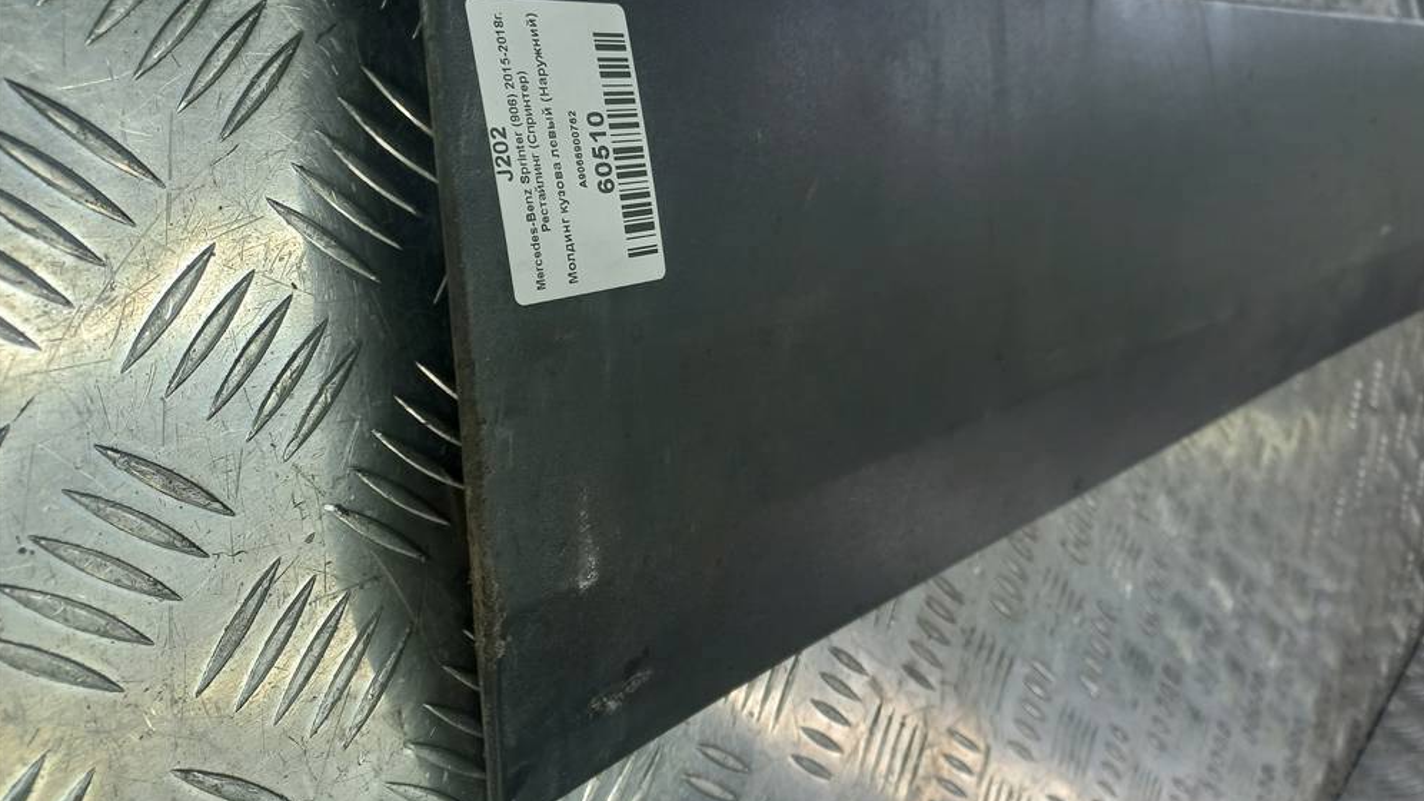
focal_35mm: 28
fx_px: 1057
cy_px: 338
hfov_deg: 67.9
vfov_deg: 41.4
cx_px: 725
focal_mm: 4.6
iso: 40
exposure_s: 1/50
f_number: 1.8
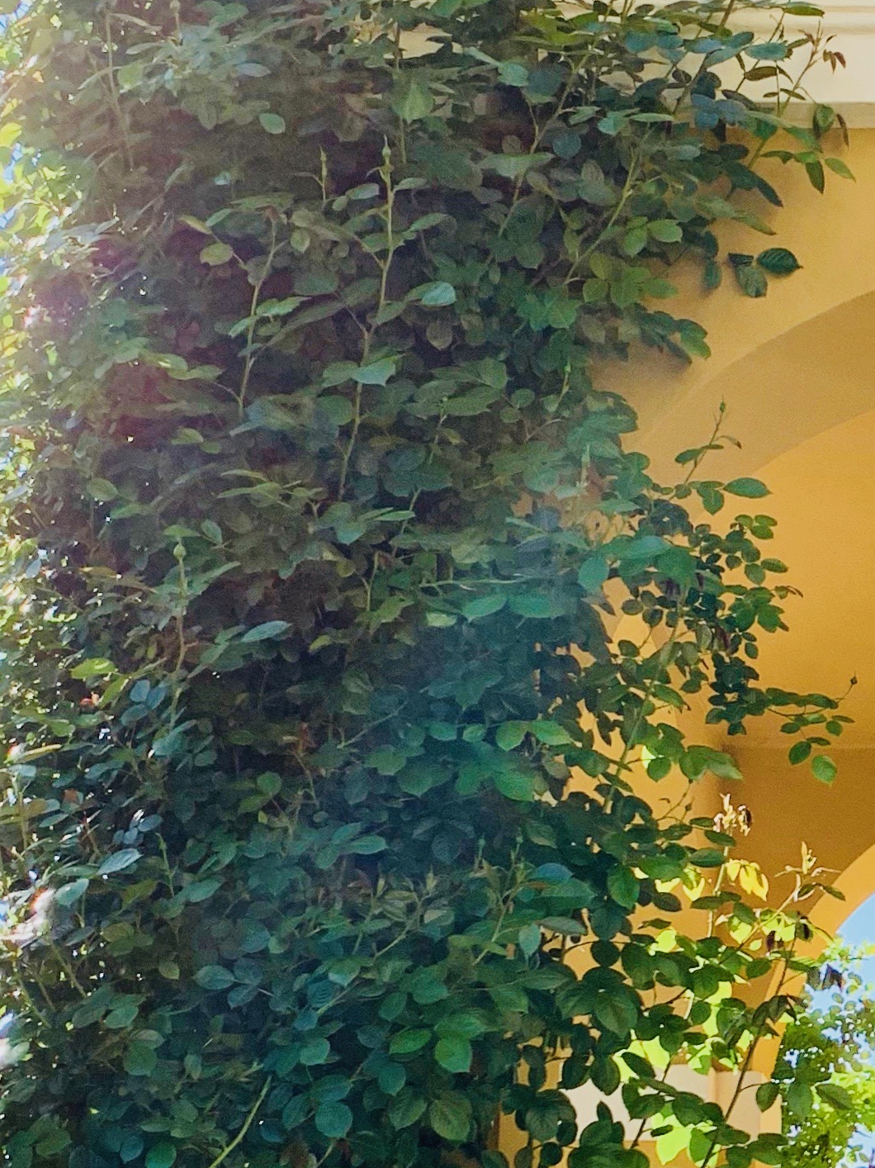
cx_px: 1074
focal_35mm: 72
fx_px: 2427
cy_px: 1127
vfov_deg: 25.9
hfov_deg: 19.2
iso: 25
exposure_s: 1/903
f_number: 1.8
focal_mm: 4.25
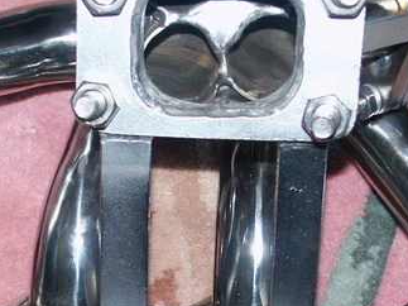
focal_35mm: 124
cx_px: 159
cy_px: 212
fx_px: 1461
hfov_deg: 15.9
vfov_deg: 11.9
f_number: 3.5
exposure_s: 1/45
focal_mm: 12.99
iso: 200
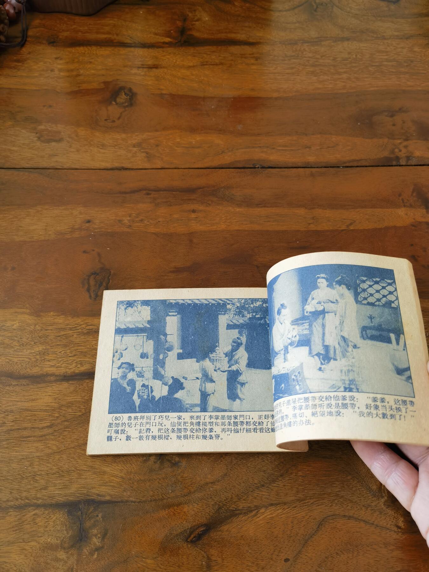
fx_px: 446
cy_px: 286
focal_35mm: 27
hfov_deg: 51.4
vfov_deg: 65.3
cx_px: 214
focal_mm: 6.67
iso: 100
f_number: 1.9
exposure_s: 1/120
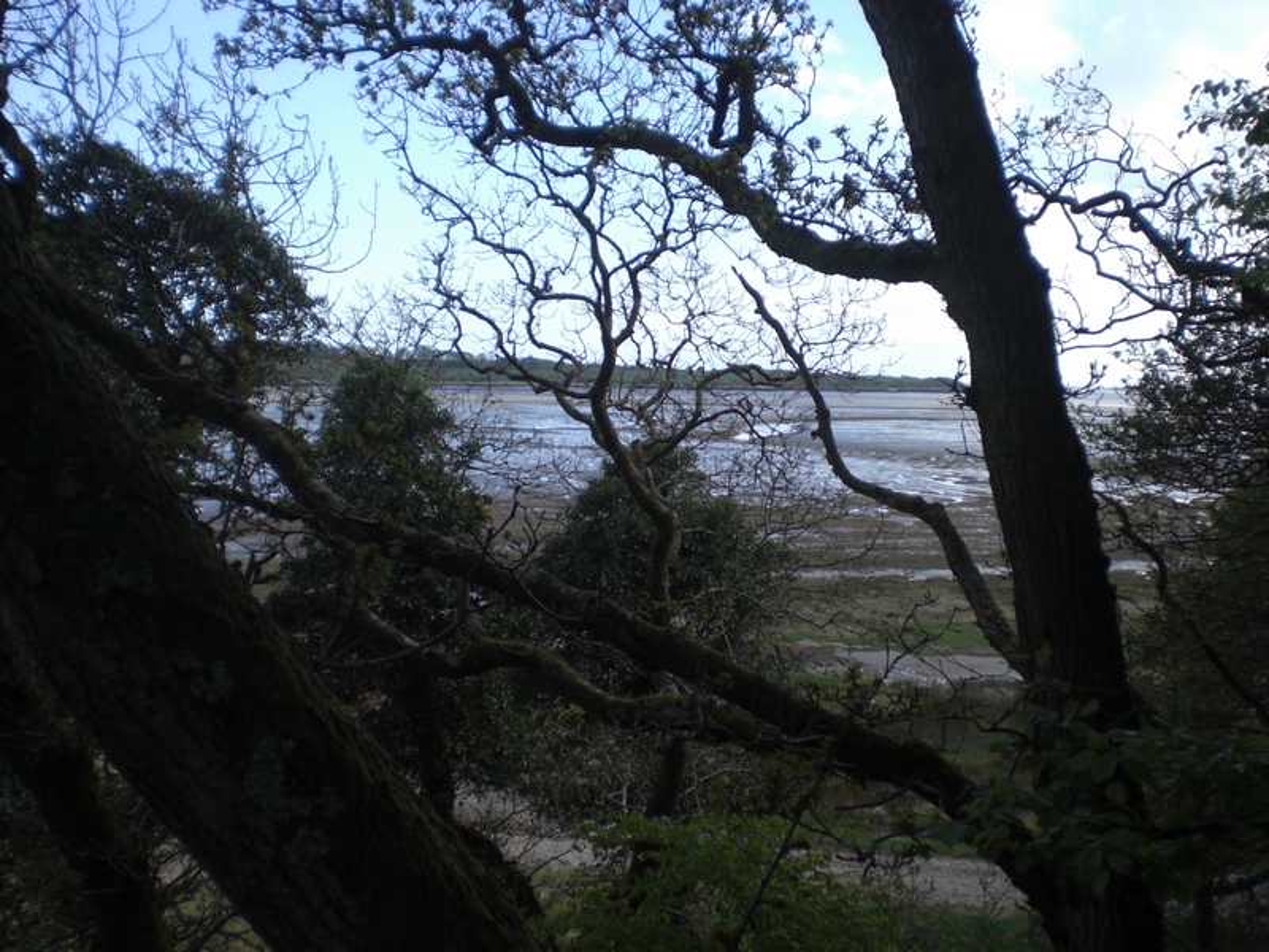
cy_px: 476
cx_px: 634
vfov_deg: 37.7
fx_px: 1393
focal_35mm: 38
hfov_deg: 49.0
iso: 50
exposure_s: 1/320
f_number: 3.1
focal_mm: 6.3
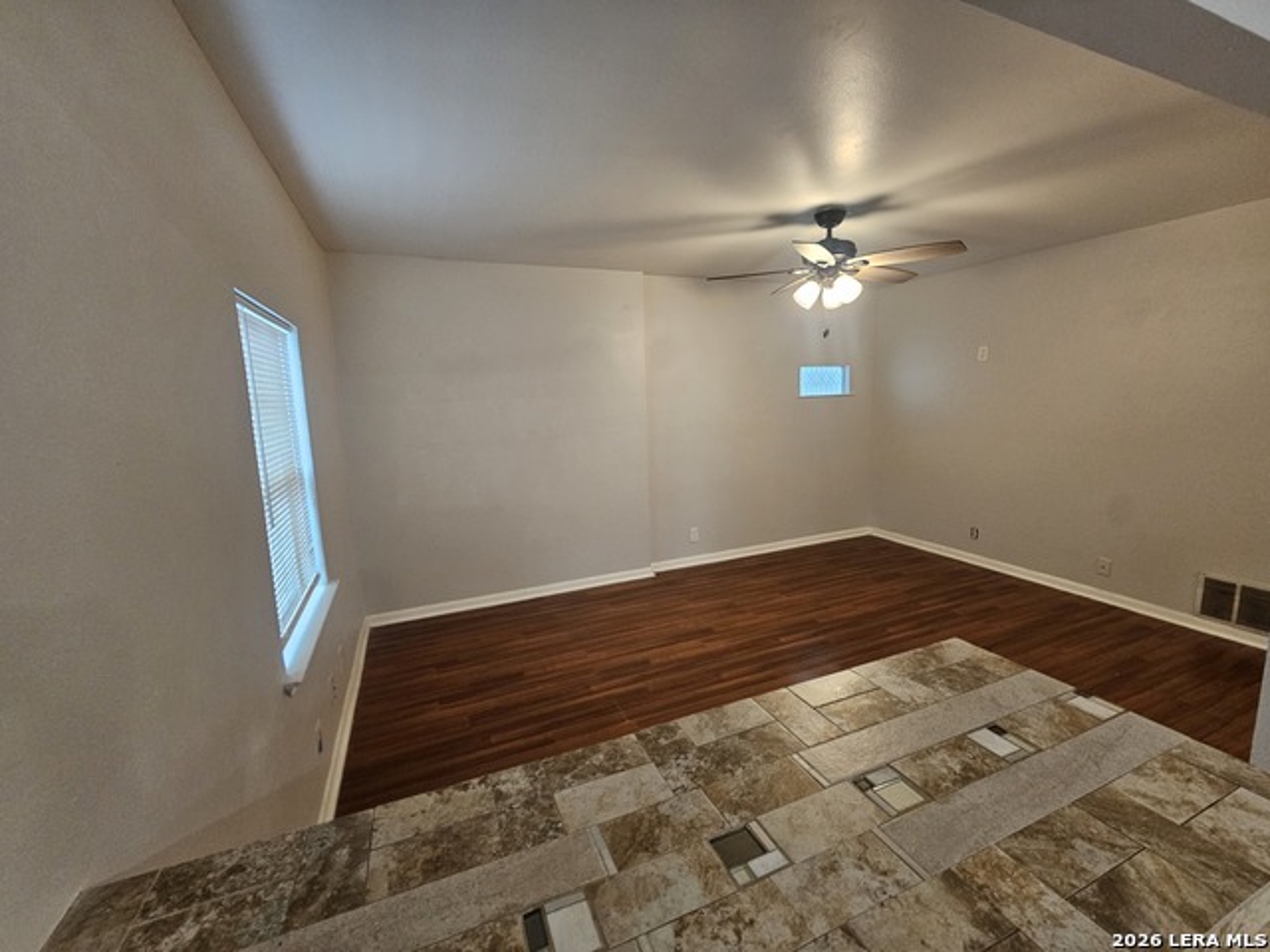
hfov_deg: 106.2
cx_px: 635
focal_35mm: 13
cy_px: 476
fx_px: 477
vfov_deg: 89.9
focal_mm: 2.2
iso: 320
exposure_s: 1/40
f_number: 2.2
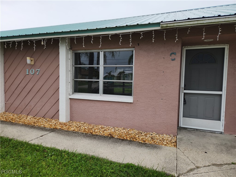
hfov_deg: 73.9
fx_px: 157
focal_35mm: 23
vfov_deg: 58.9
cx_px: 118
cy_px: 88
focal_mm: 5.4
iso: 20
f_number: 1.8
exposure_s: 1/331
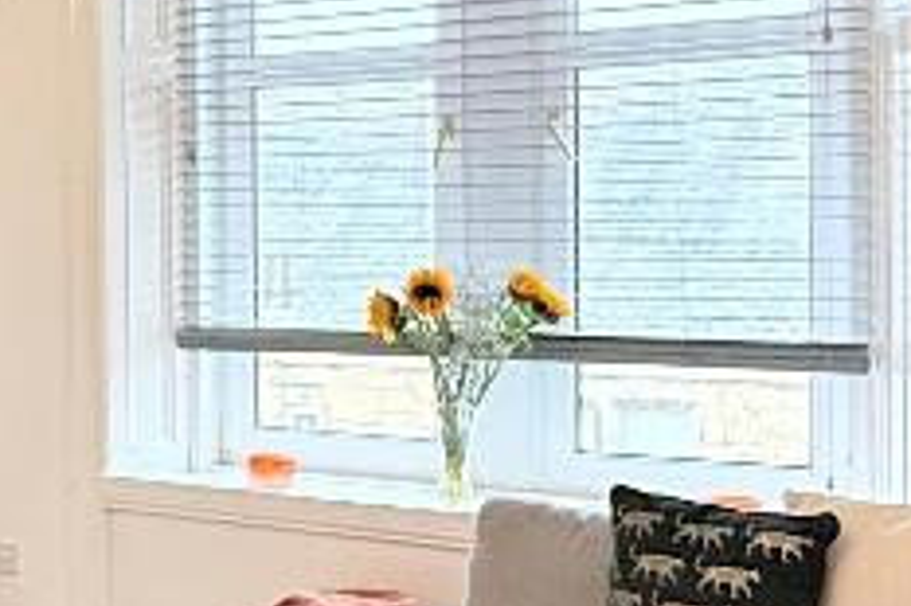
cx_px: 23
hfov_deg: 29.6
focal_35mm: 64
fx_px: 1618
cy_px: 254
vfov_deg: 21.2
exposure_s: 1/97
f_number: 2.2
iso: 320
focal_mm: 2.22
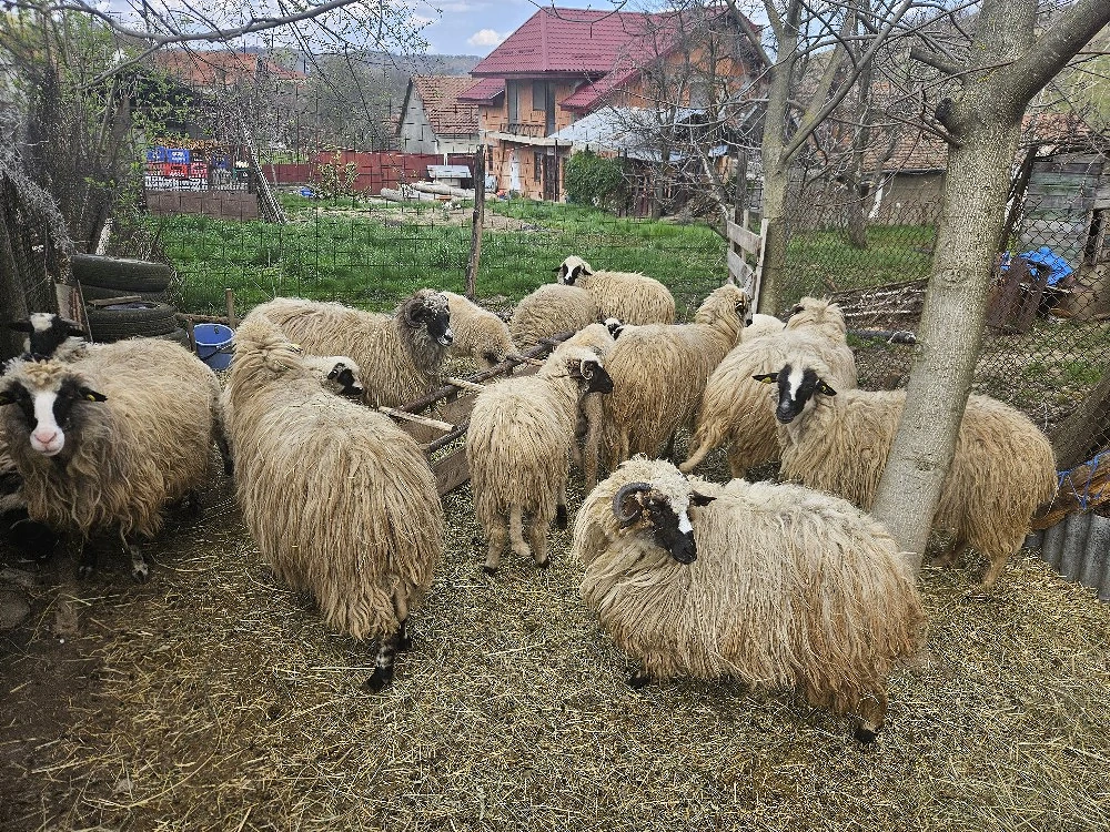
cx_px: 555
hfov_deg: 73.9
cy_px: 416
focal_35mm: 23
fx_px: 738
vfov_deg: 58.9
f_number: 1.8
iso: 25
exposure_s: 1/435
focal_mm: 5.4
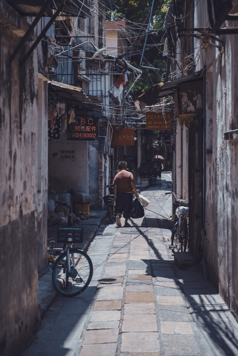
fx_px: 823
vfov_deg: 24.5
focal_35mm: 83
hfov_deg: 16.5
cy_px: 178
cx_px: 119
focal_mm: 55
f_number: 2.8
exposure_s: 1/1250
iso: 320
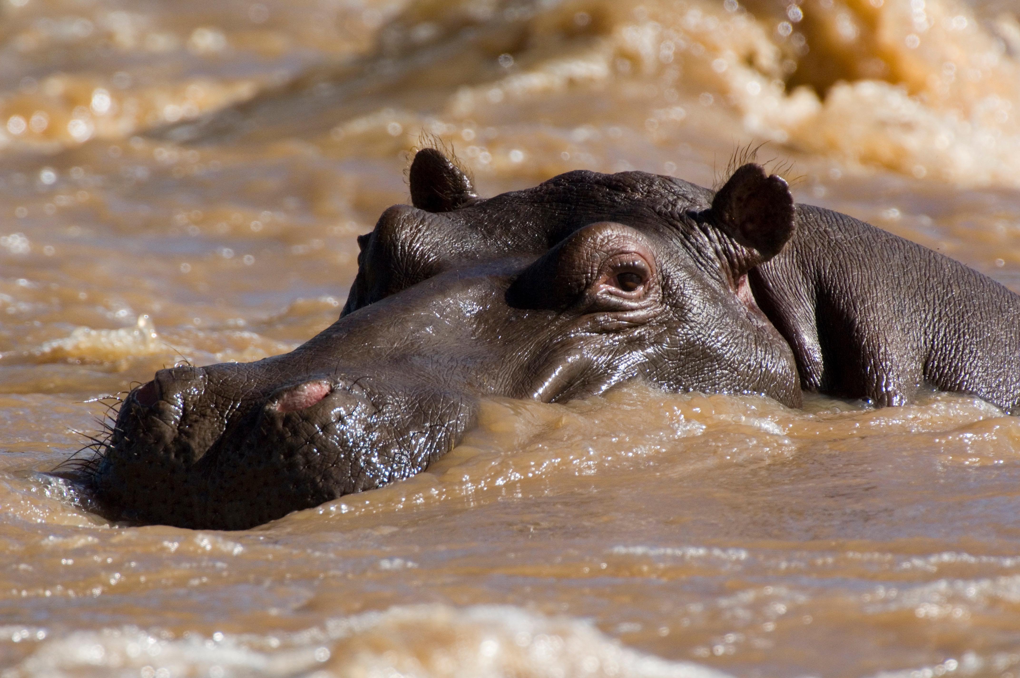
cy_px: 339
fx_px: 25469
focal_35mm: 900
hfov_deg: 2.3
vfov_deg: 1.5
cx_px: 510
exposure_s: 1/640
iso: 400
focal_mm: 600
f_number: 8
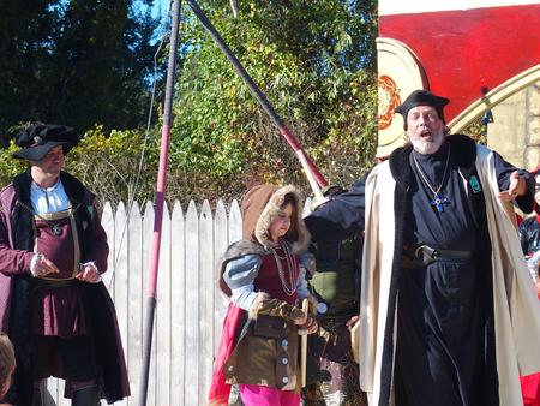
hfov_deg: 13.2
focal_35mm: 150
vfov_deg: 9.9
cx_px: 270
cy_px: 203
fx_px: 2341
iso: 100
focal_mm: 31.8
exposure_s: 1/500
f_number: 3.5
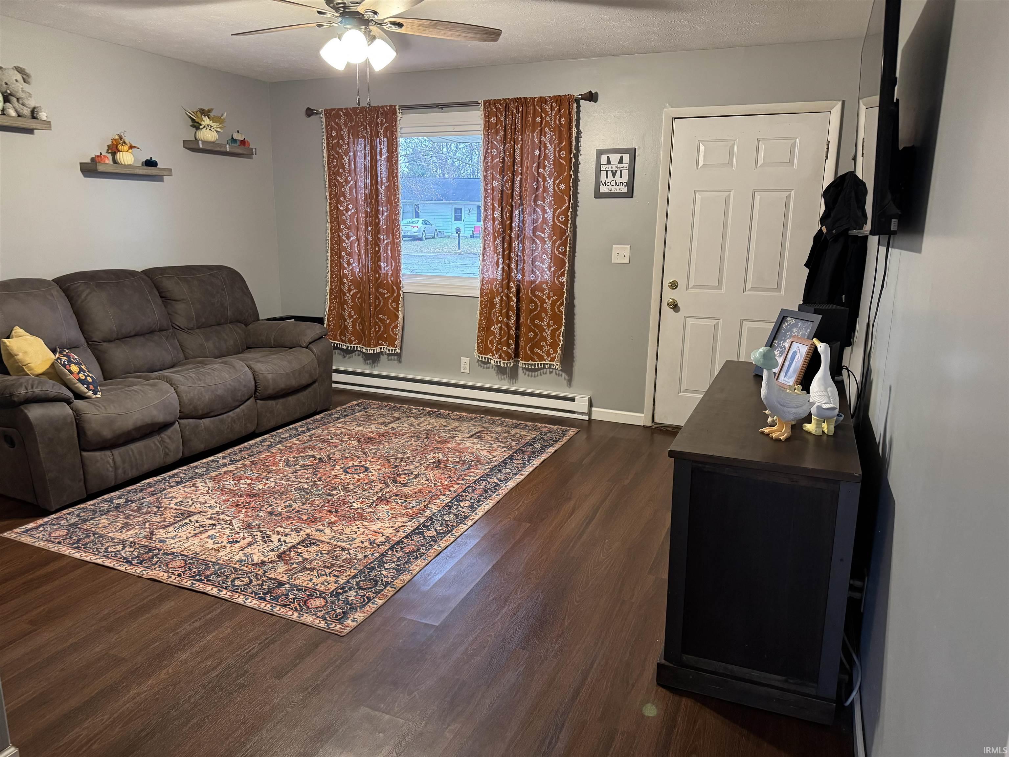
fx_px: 700
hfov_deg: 71.6
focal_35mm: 24
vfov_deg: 56.8
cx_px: 504
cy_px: 378
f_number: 1.78
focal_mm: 6.76
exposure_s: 1/60
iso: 640
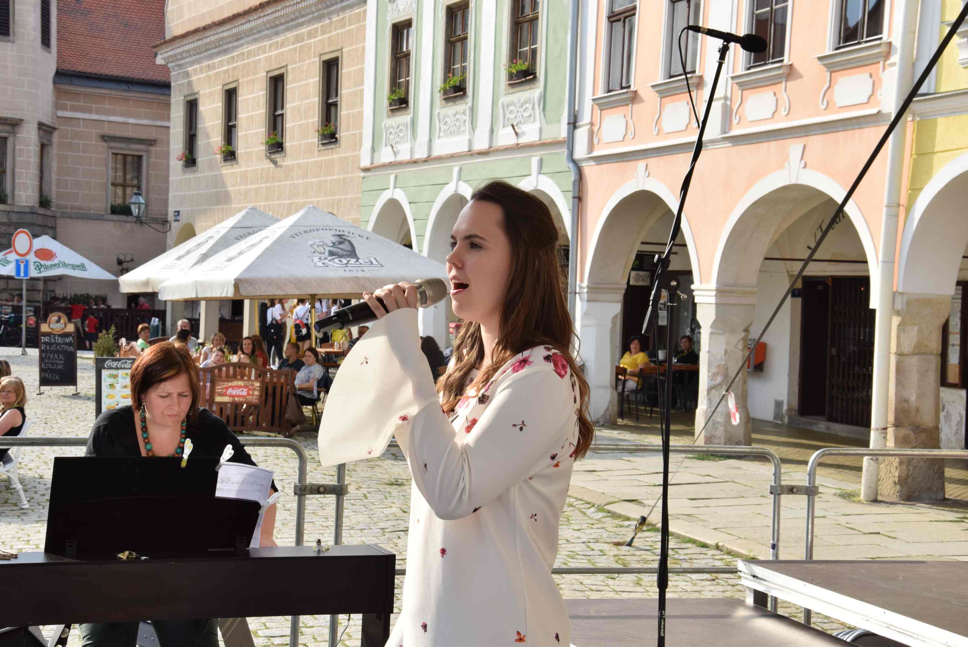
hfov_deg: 28.1
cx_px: 484
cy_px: 324
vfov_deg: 19.0
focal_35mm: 72
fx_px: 1937
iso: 400
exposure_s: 1/200
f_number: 14
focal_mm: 48
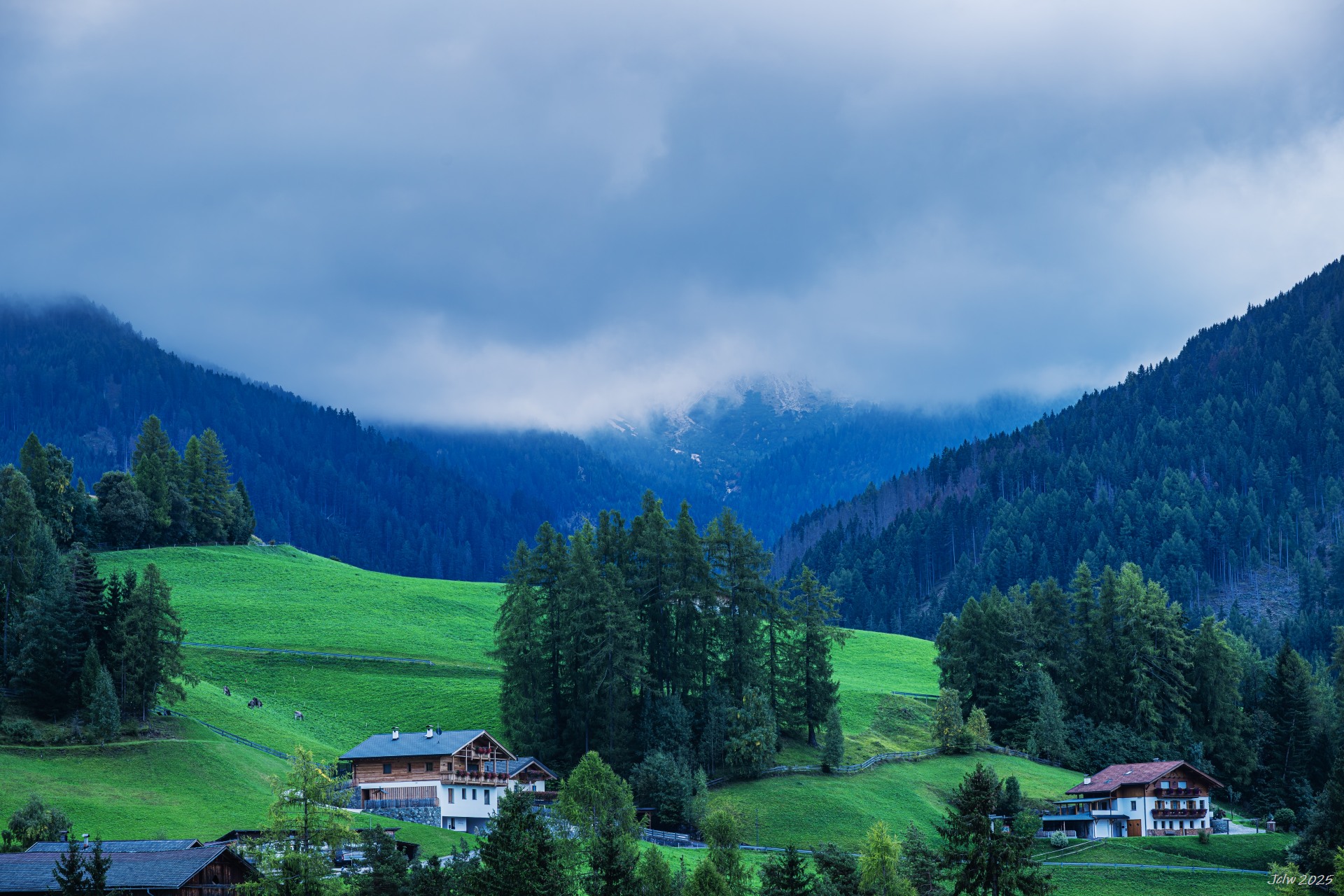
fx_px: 2874
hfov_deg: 26.3
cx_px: 672
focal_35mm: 77
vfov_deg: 17.7
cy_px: 448
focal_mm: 77
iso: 100
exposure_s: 1/2
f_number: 8
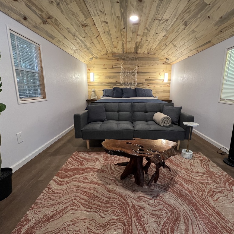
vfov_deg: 87.4
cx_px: 128
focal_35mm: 16
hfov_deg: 87.2
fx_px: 122
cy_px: 113
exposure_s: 1/60
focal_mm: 1.57
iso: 200
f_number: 1.8
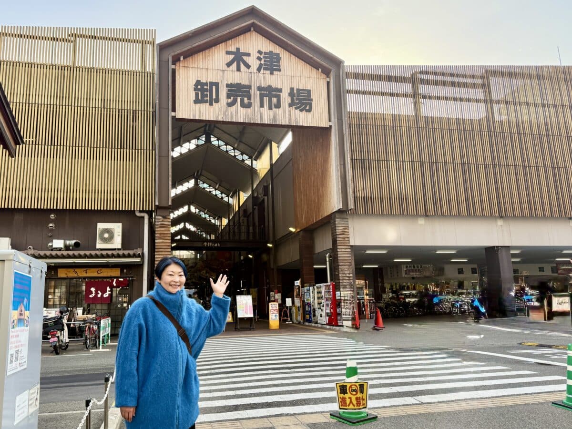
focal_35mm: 24
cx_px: 286
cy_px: 214
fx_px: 397
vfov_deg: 56.8
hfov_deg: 71.6
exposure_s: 1/888
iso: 100
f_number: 1.78
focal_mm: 6.76
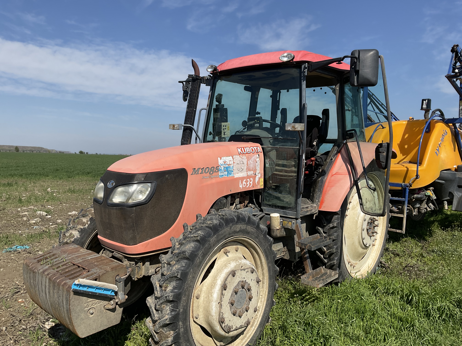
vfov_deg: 48.2
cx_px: 231
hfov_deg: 61.7
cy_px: 173
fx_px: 387
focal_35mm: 29
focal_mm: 3
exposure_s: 1/2538
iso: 16
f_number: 1.8
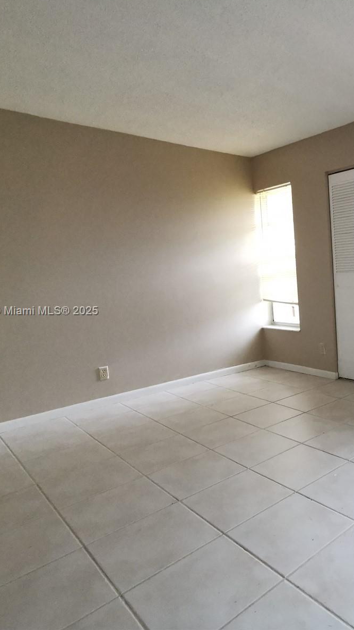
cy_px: 312
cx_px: 353
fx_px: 417
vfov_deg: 74.0
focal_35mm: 25
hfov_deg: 40.4
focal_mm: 2.23
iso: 400
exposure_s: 1/24
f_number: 2.2
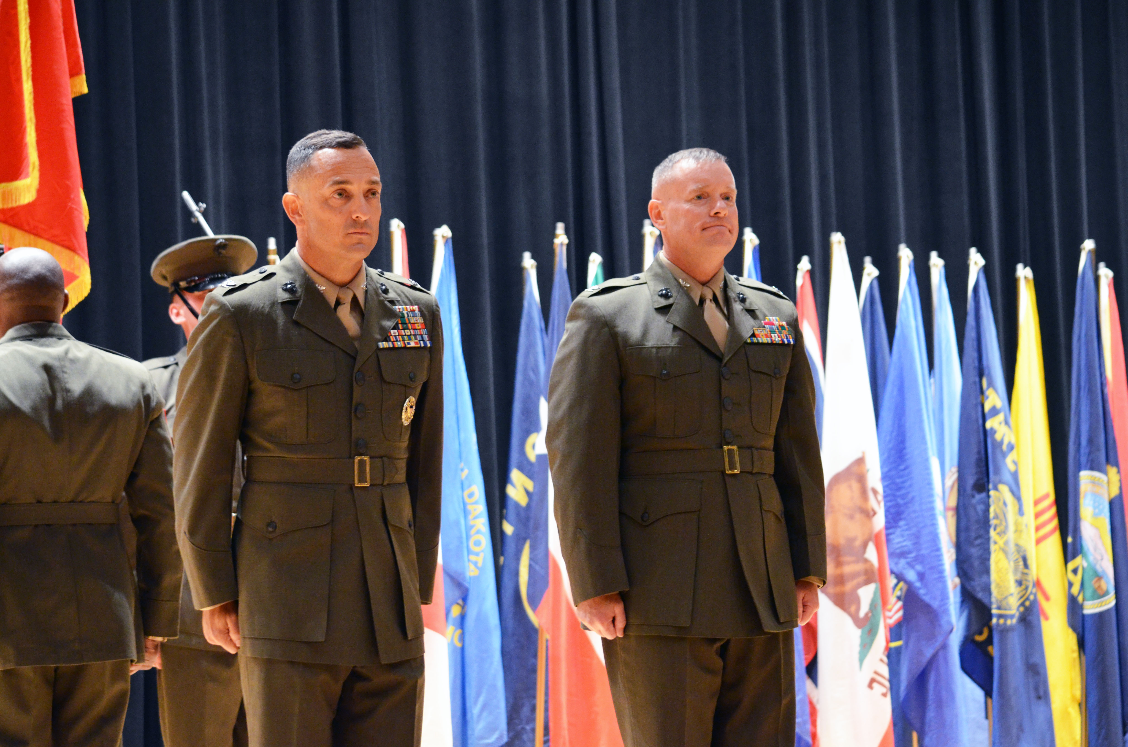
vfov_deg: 11.7
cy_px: 374
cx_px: 564
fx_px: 3658
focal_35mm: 117
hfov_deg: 17.5
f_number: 4.5
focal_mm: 78
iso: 1800
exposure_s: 1/30
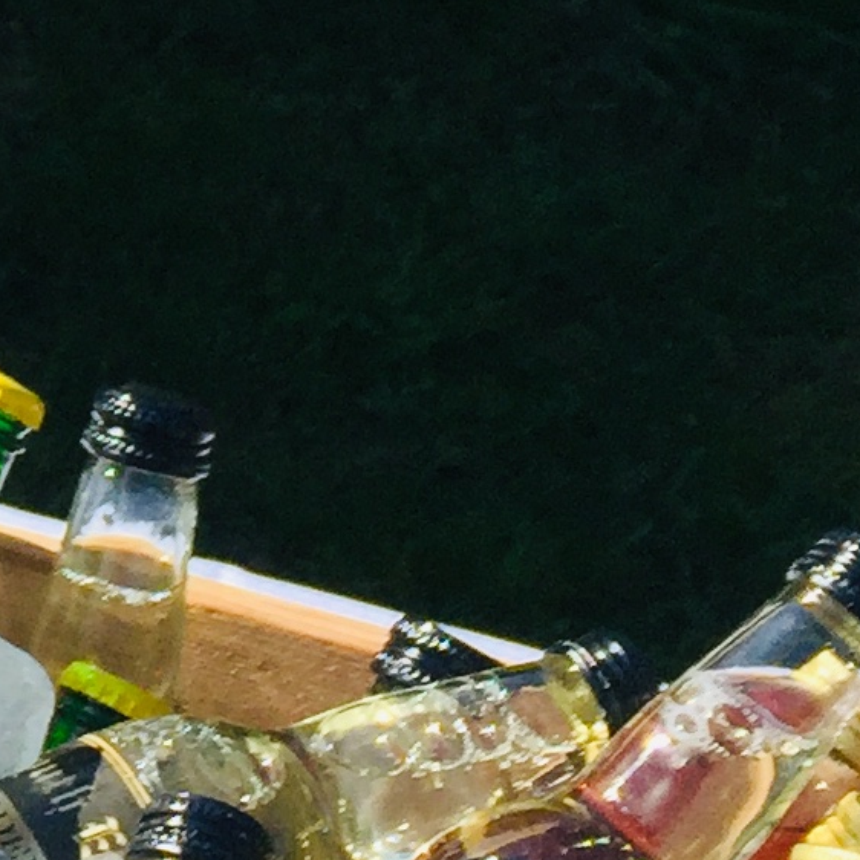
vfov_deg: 11.4
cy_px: -271
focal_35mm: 149
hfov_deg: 11.0
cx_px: -687
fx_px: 4188
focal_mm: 4.15
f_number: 2.2
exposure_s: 1/2639
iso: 32
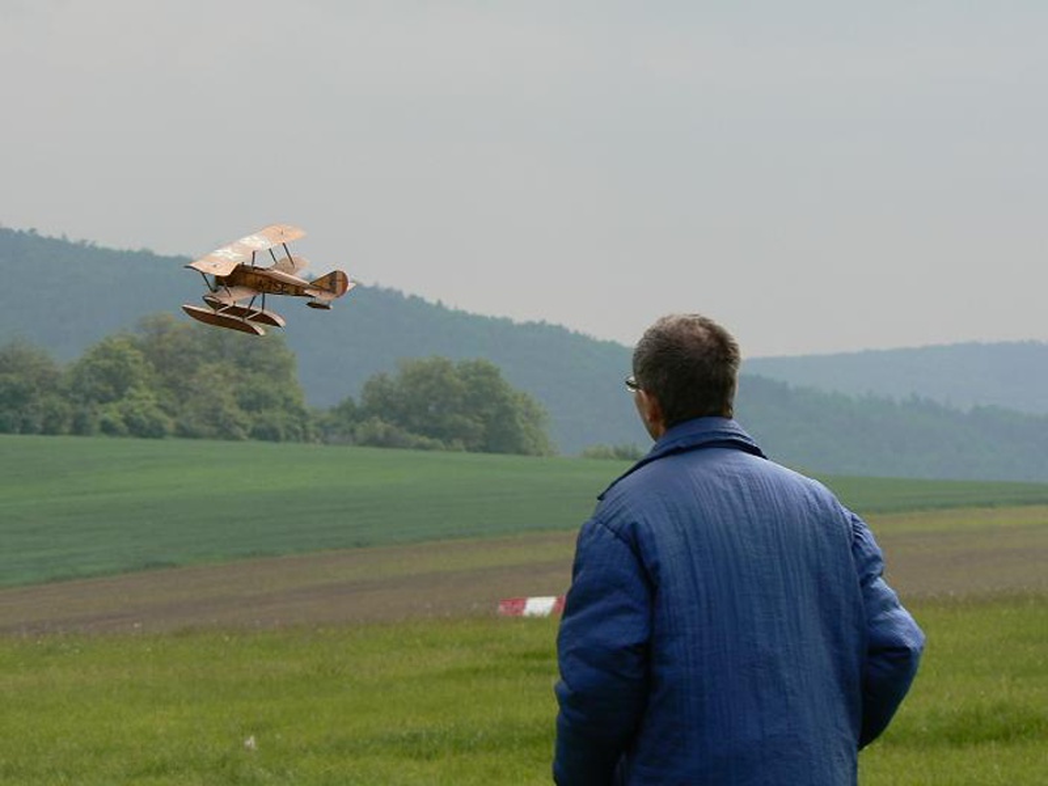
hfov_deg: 7.9
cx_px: 524
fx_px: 7629
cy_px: 393
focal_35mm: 252
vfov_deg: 5.9
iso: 80
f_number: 5.6
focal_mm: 41.9
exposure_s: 1/320
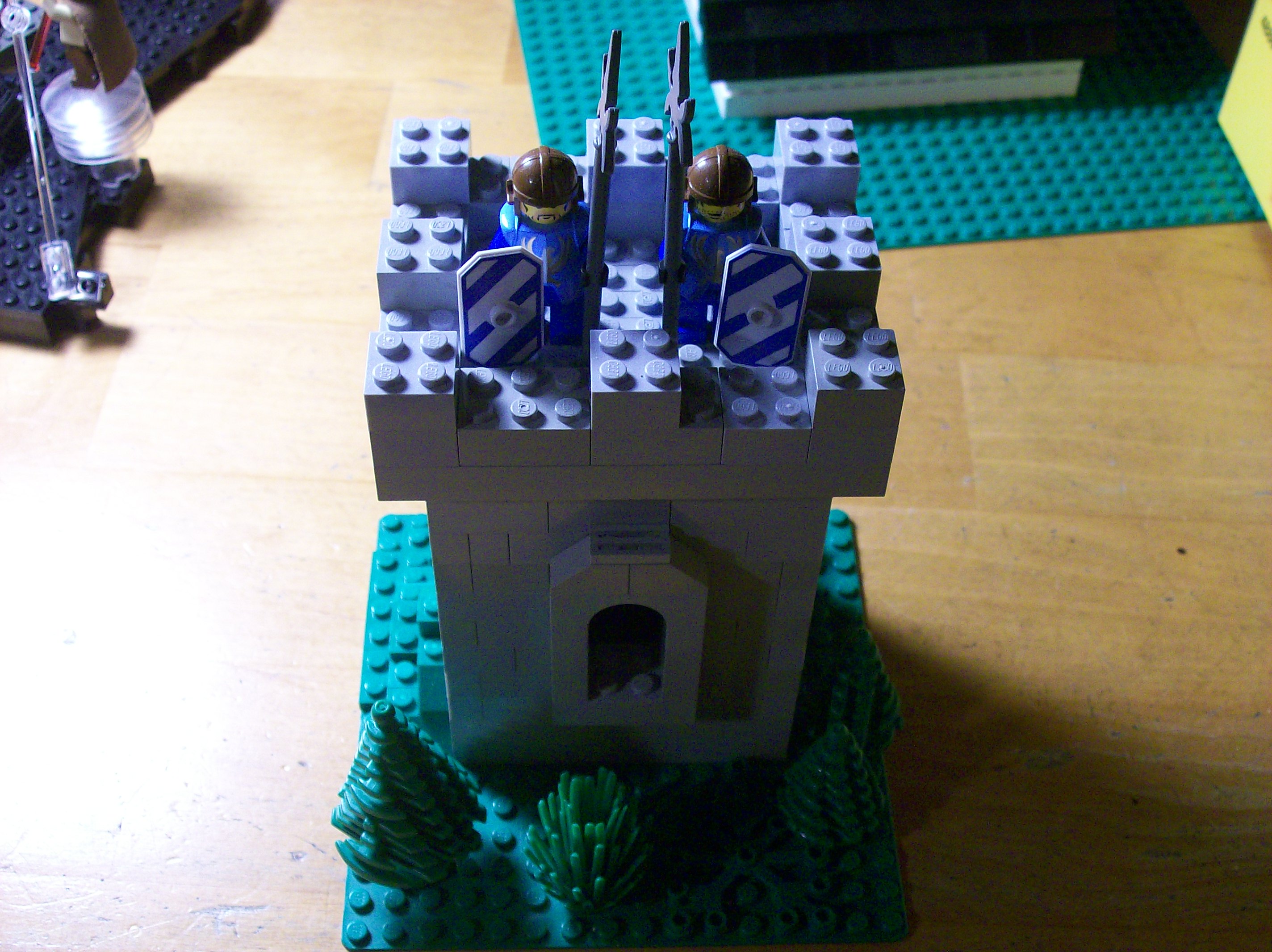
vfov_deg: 32.1
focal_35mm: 45
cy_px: 476
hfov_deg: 42.1
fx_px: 1652
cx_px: 636
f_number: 3
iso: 160
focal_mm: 7.6
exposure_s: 1/27
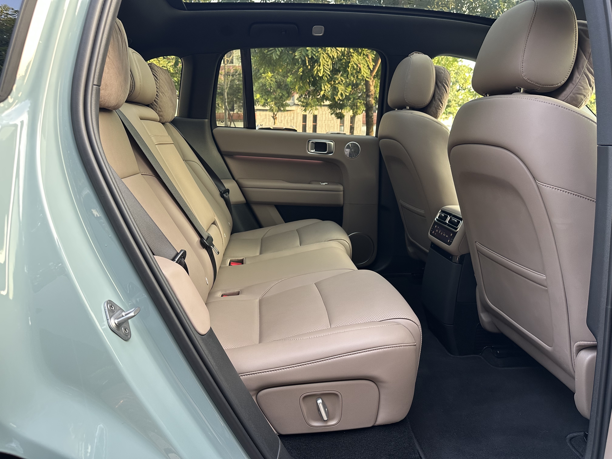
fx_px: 424
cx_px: 306
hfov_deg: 71.6
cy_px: 230
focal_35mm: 24
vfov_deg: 56.8
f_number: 1.78
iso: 160
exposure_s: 1/121
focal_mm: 6.86
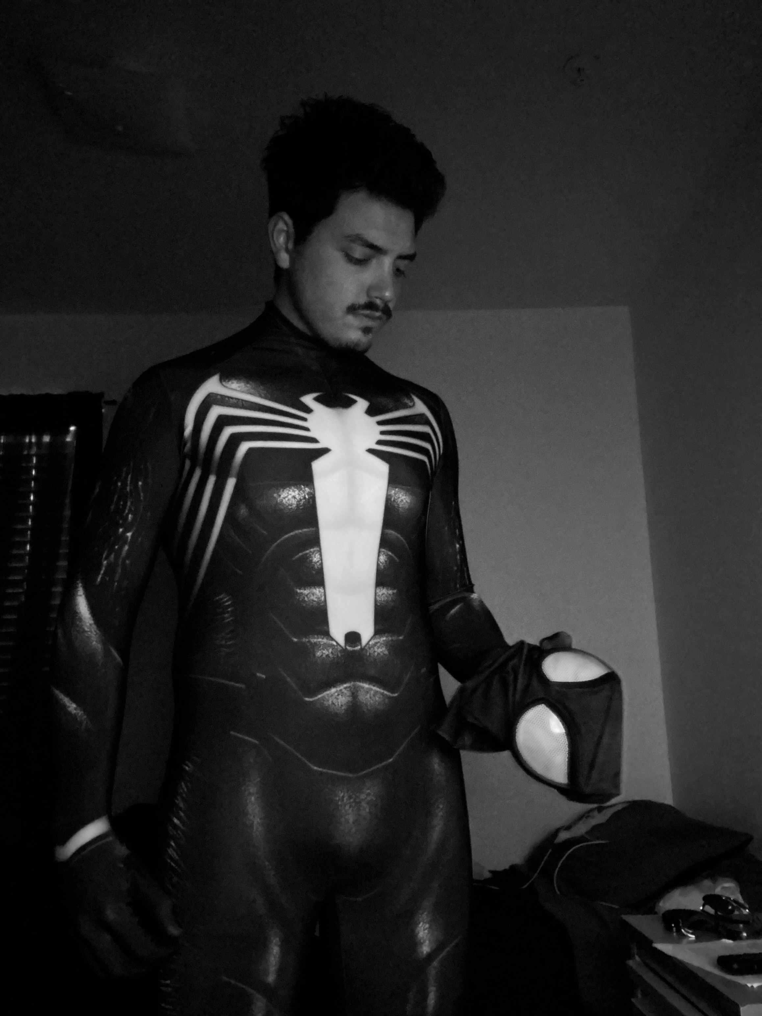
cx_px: 381
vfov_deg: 60.0
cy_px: 508
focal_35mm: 30
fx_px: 881
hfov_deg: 46.8
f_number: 2.2
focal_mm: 2.71
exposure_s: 1/15
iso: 2000
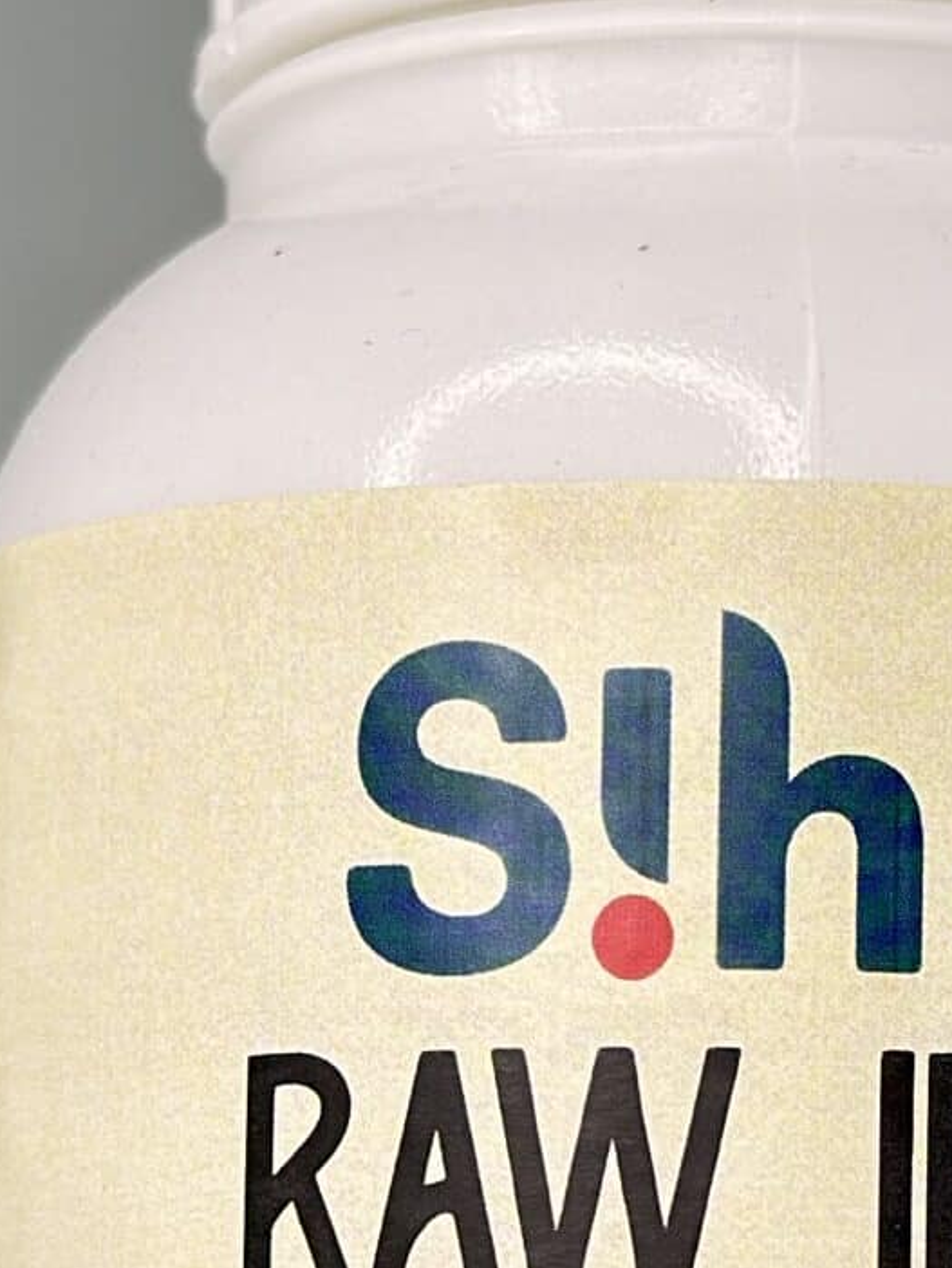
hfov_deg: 8.5
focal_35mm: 175
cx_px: 623
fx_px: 6413
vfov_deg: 11.3
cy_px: 1008
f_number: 1.78
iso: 125
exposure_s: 1/95
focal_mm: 6.86
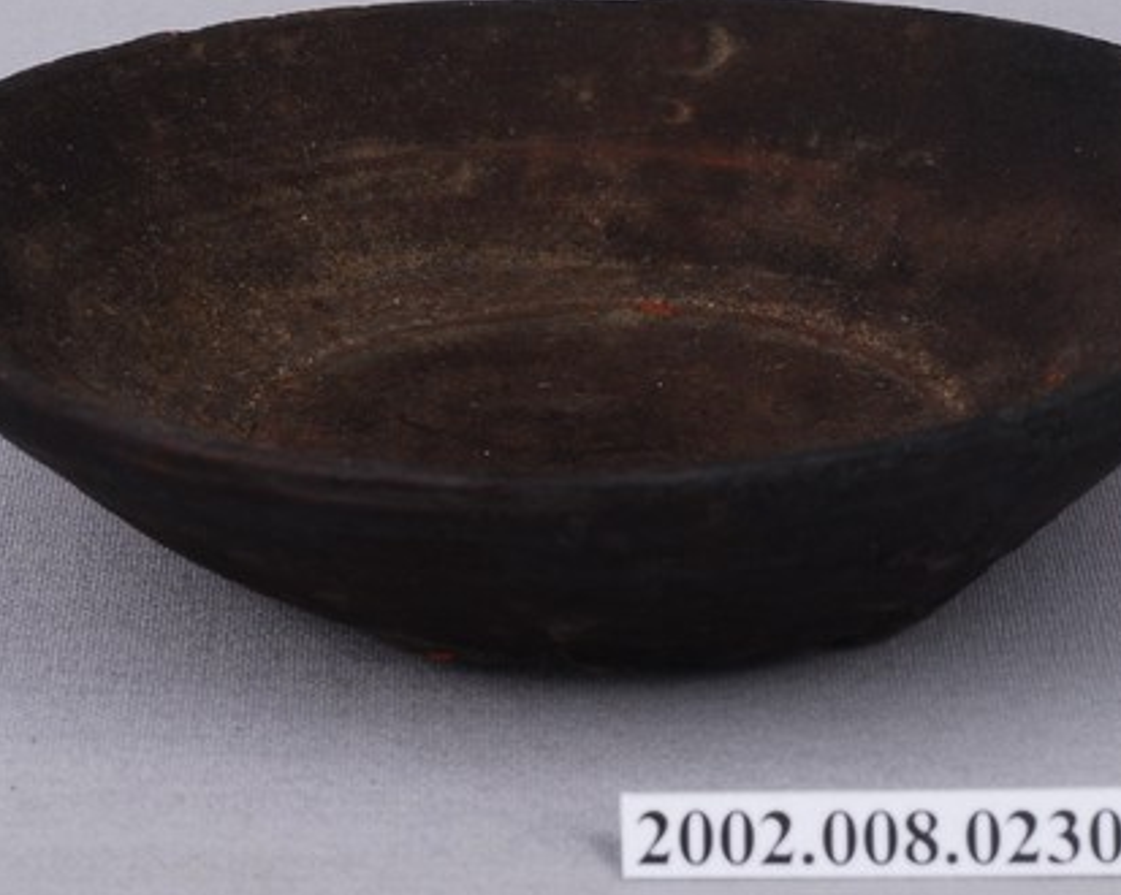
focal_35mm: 131
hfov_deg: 14.7
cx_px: 597
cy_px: 347
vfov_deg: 11.8
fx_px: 4344
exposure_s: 1/60
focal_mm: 60
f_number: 29
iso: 100
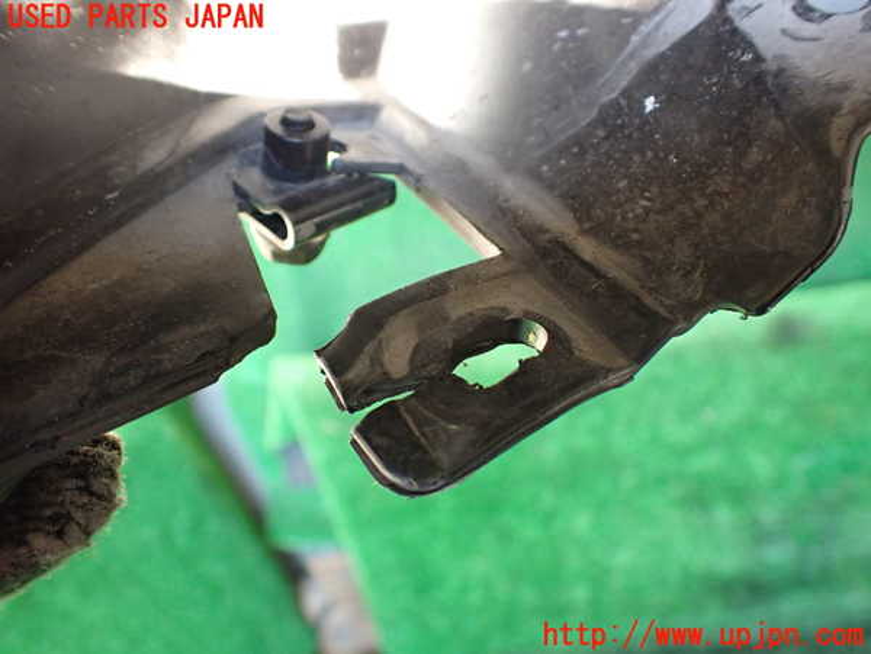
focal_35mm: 30
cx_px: 436
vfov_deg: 46.8
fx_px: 755
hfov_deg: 60.0
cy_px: 327
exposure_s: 1/125
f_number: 2.3
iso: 800
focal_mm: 5.4
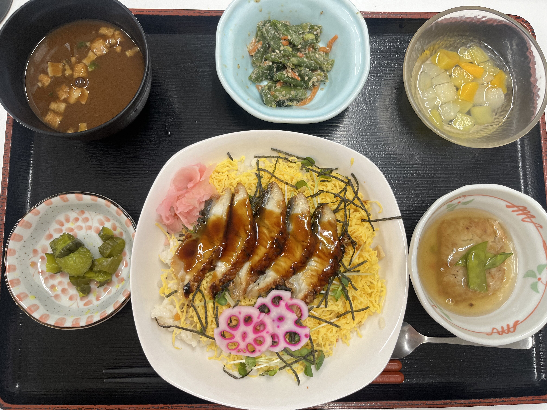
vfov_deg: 53.1
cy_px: 205
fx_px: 411
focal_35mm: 26
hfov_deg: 67.3
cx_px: 274
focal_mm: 5.1
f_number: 1.6
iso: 125
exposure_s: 1/120
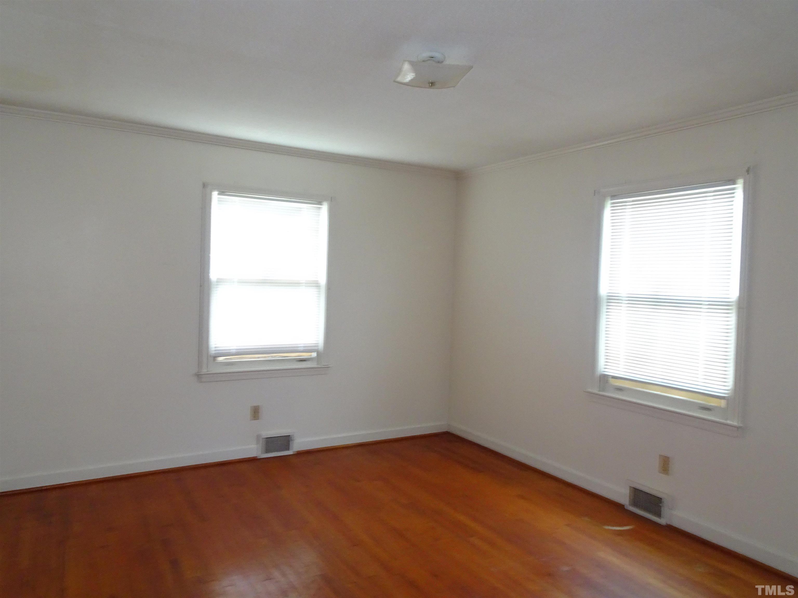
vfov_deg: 56.8
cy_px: 299
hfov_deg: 71.6
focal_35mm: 24
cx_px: 399
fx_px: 553
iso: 500
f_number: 3.5
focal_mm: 4.1
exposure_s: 1/30
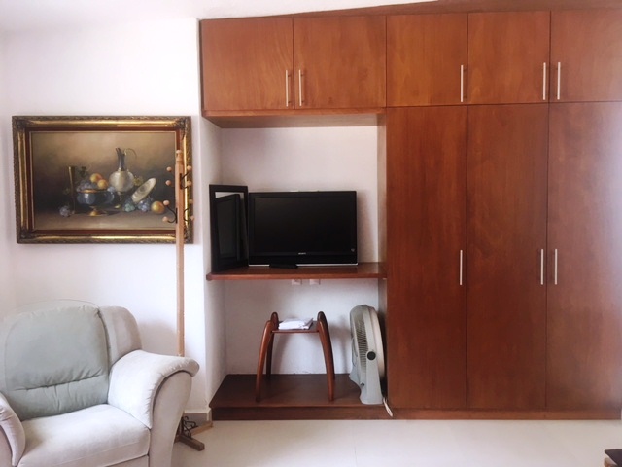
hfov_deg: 61.7
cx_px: 311
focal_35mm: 29
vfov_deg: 48.2
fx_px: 521
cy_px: 234
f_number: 2.2
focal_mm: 4.15
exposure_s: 1/30
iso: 50
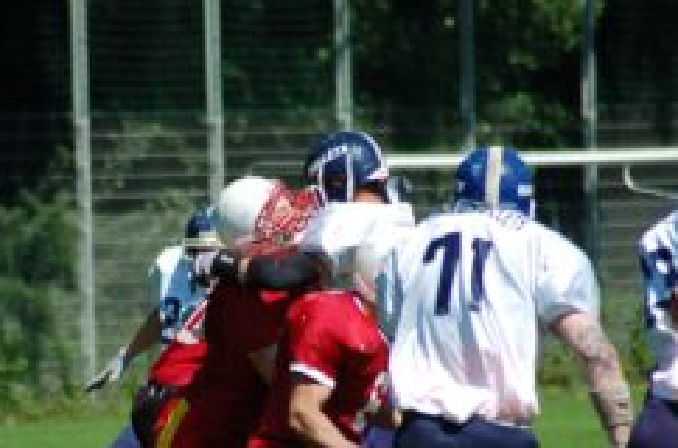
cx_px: 214
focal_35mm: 618
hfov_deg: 3.3
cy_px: 406
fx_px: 11609
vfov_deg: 2.2
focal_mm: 220
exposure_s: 1/1000
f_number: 5.3
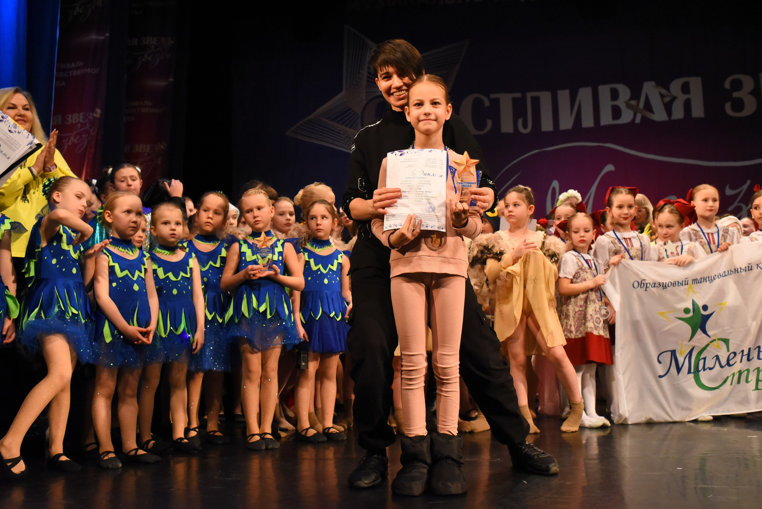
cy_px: 254
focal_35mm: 35
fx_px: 741
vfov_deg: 37.9
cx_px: 381
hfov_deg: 54.4
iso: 5000
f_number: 6.3
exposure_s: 1/320
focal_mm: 35
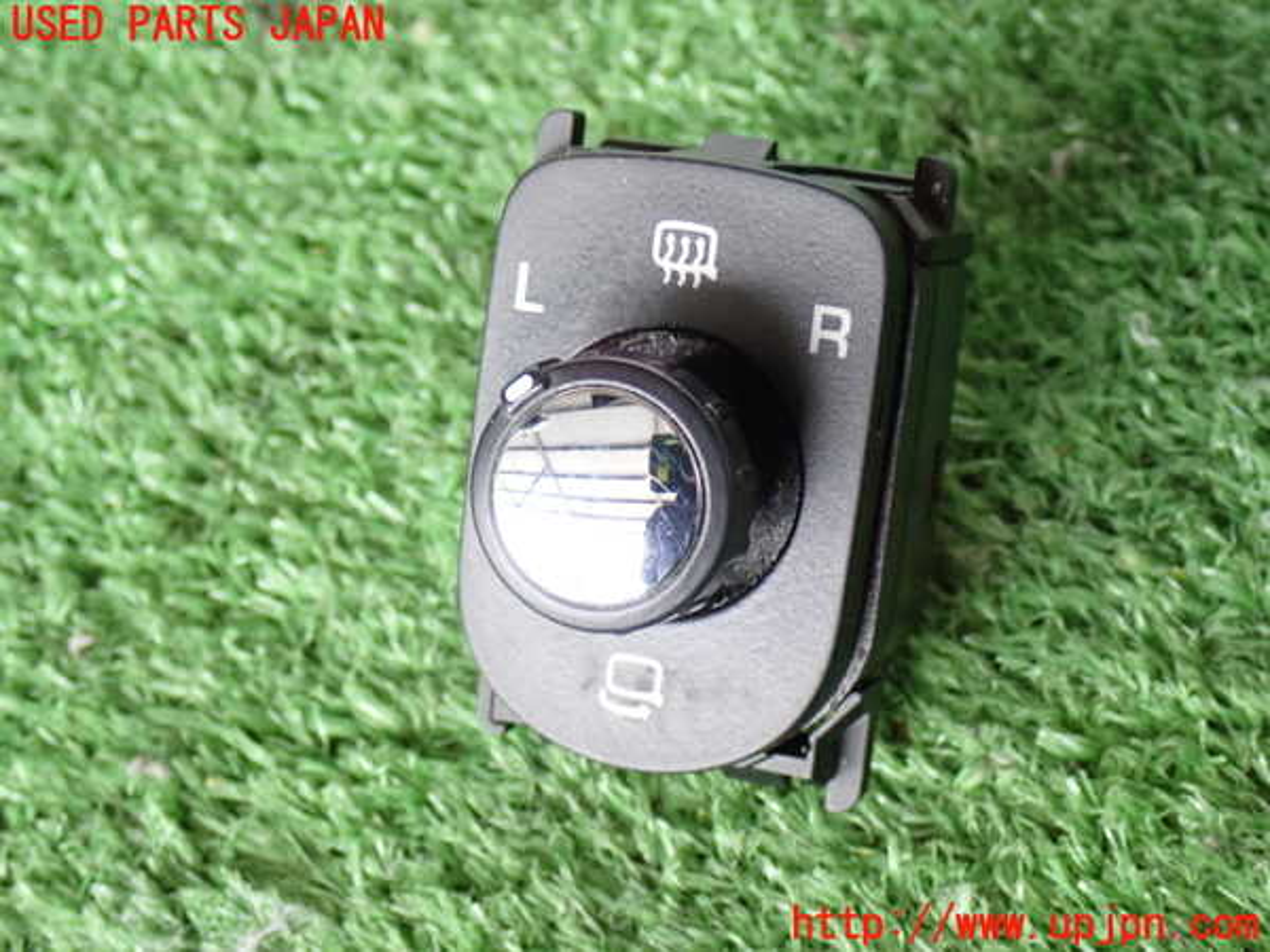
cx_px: 635
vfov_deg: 19.1
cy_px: 476
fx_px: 2825
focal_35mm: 77
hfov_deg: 25.3
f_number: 4.1
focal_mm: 13.65
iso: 800
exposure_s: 1/50
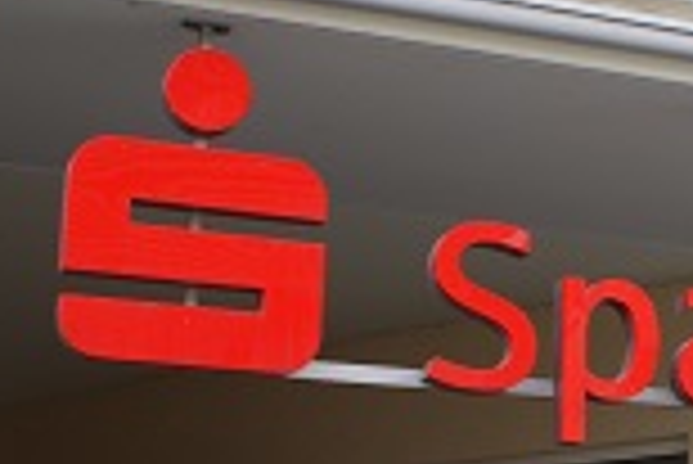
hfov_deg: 19.0
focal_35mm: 100
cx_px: 878
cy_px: 410
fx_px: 1927
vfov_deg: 13.6
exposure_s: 1/60
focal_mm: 20
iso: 100
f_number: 8
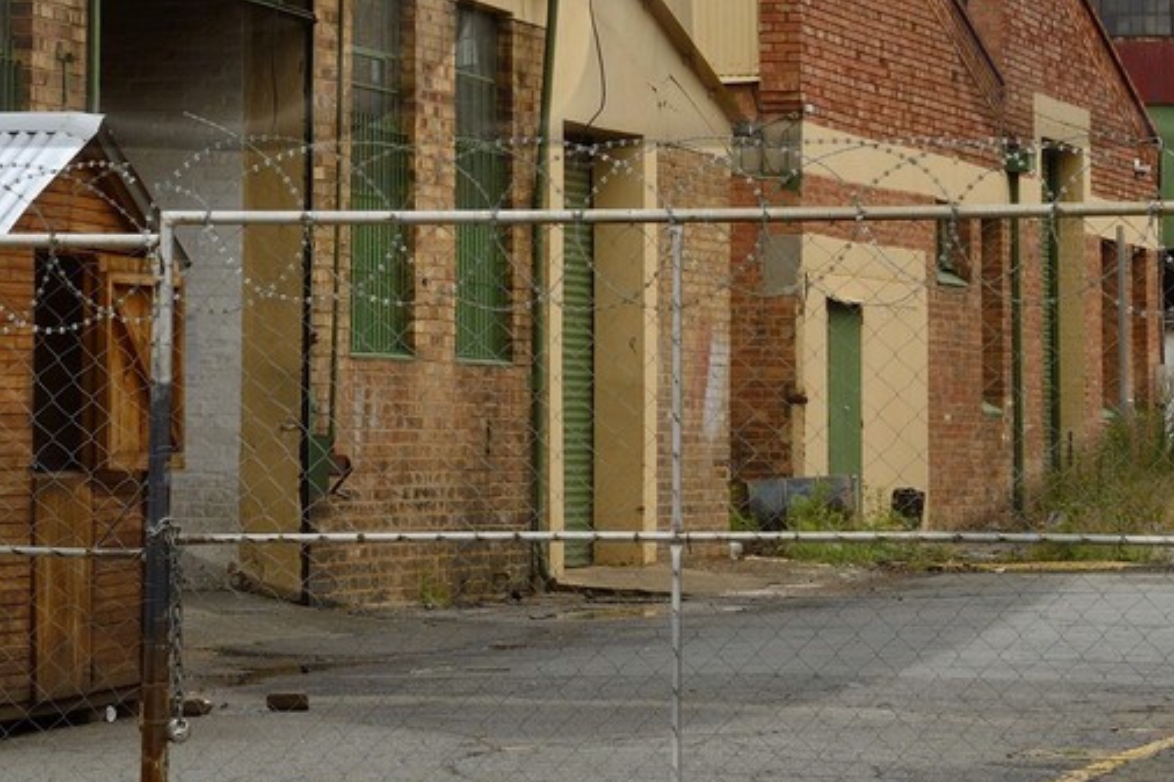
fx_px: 5770
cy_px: -230
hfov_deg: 11.6
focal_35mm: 177
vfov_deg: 7.7
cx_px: 534
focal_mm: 56
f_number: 13
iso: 400
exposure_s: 1/400
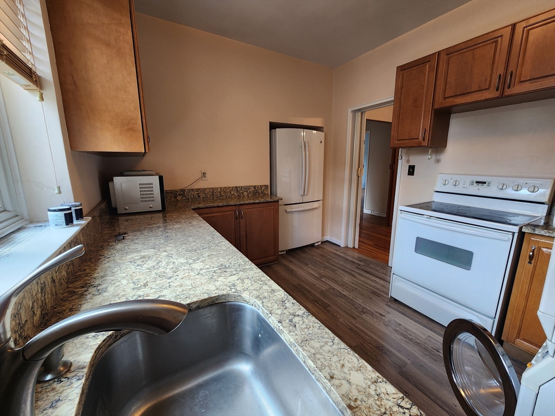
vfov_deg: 89.9
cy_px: 208
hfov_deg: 106.2
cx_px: 278
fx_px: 208
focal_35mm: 13
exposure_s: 1/60
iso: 100
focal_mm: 2.2
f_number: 2.2
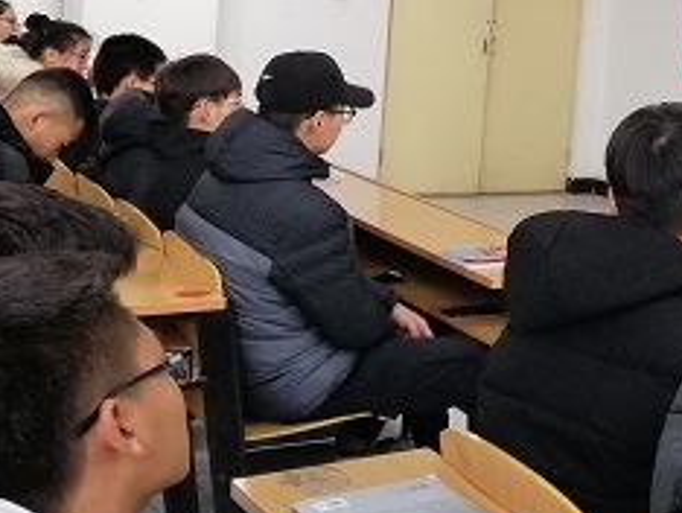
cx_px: 836
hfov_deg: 24.6
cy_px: 44
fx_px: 1400
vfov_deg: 20.3
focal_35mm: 71
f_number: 2.2
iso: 200
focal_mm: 3.81
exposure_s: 1/33.3
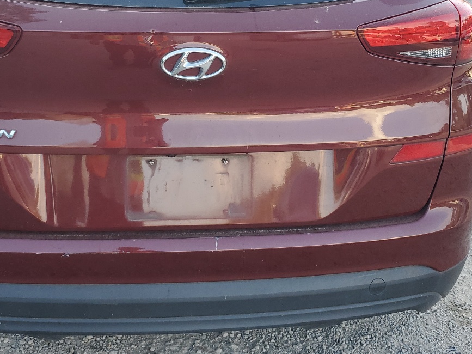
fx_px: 654
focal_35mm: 48
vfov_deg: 29.9
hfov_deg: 39.5
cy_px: 101
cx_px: 192
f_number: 1.5
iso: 50
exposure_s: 1/222
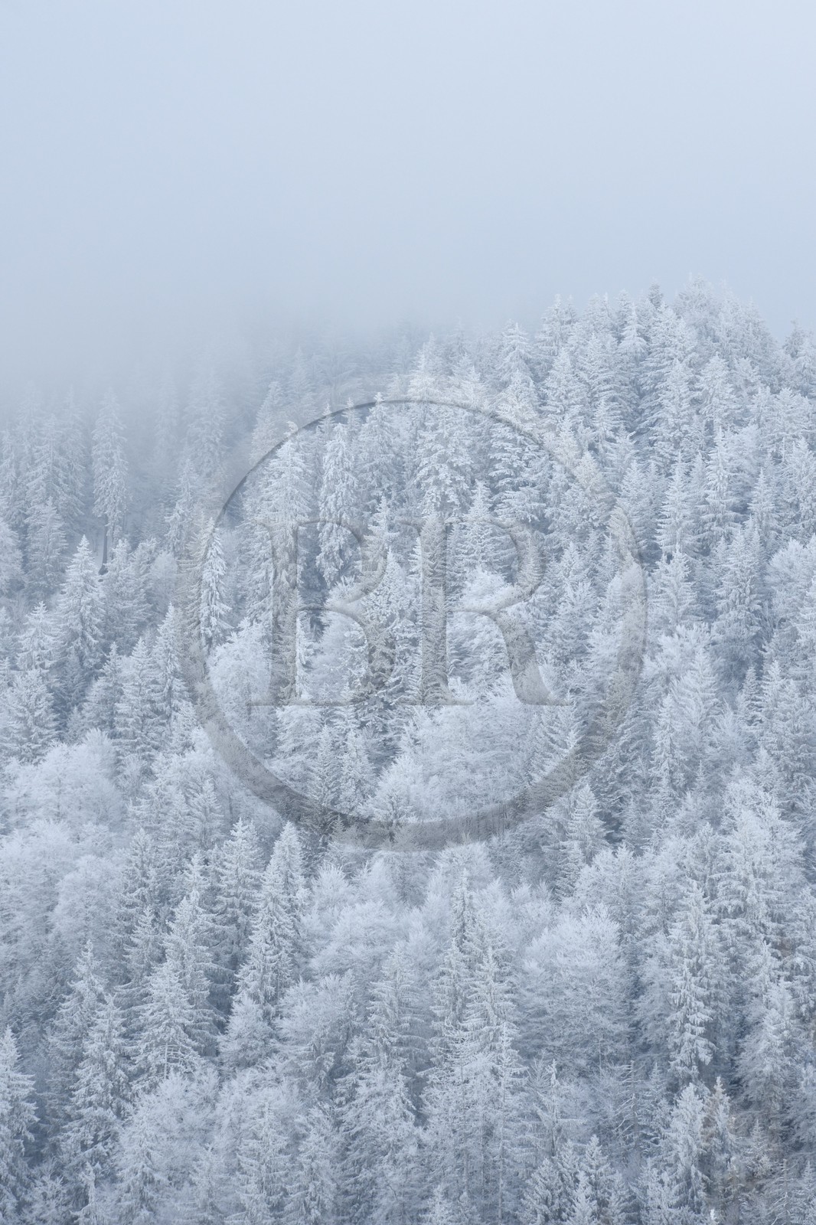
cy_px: 612
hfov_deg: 6.9
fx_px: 6802
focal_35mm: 200
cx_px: 408
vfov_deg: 10.3
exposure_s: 1/250
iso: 400
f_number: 11
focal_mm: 200
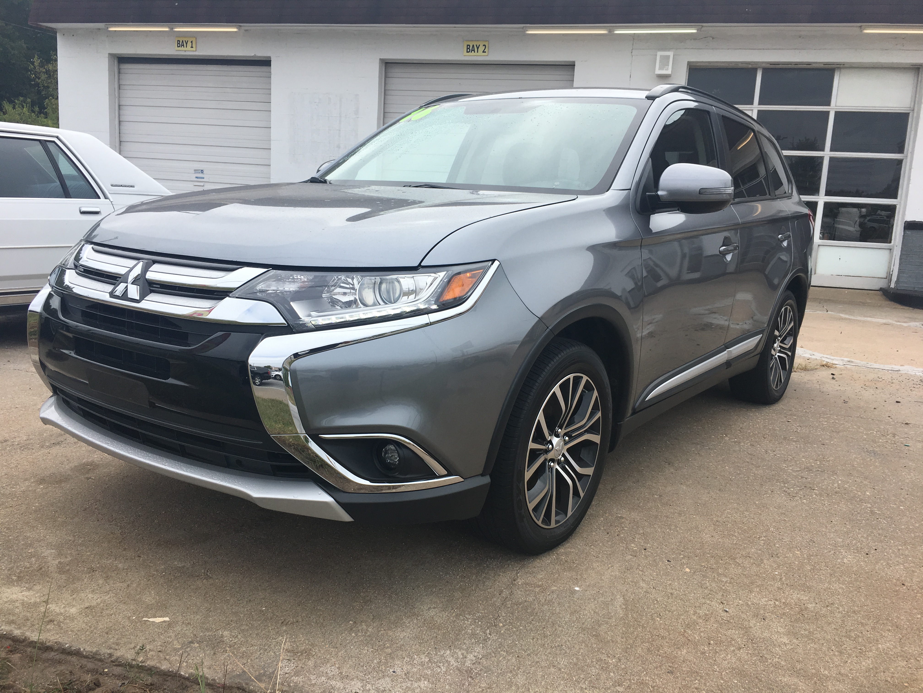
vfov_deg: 48.2
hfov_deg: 61.7
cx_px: 462
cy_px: 346
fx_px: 773
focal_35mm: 29
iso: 25
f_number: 2.2
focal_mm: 4.15
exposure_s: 1/1012
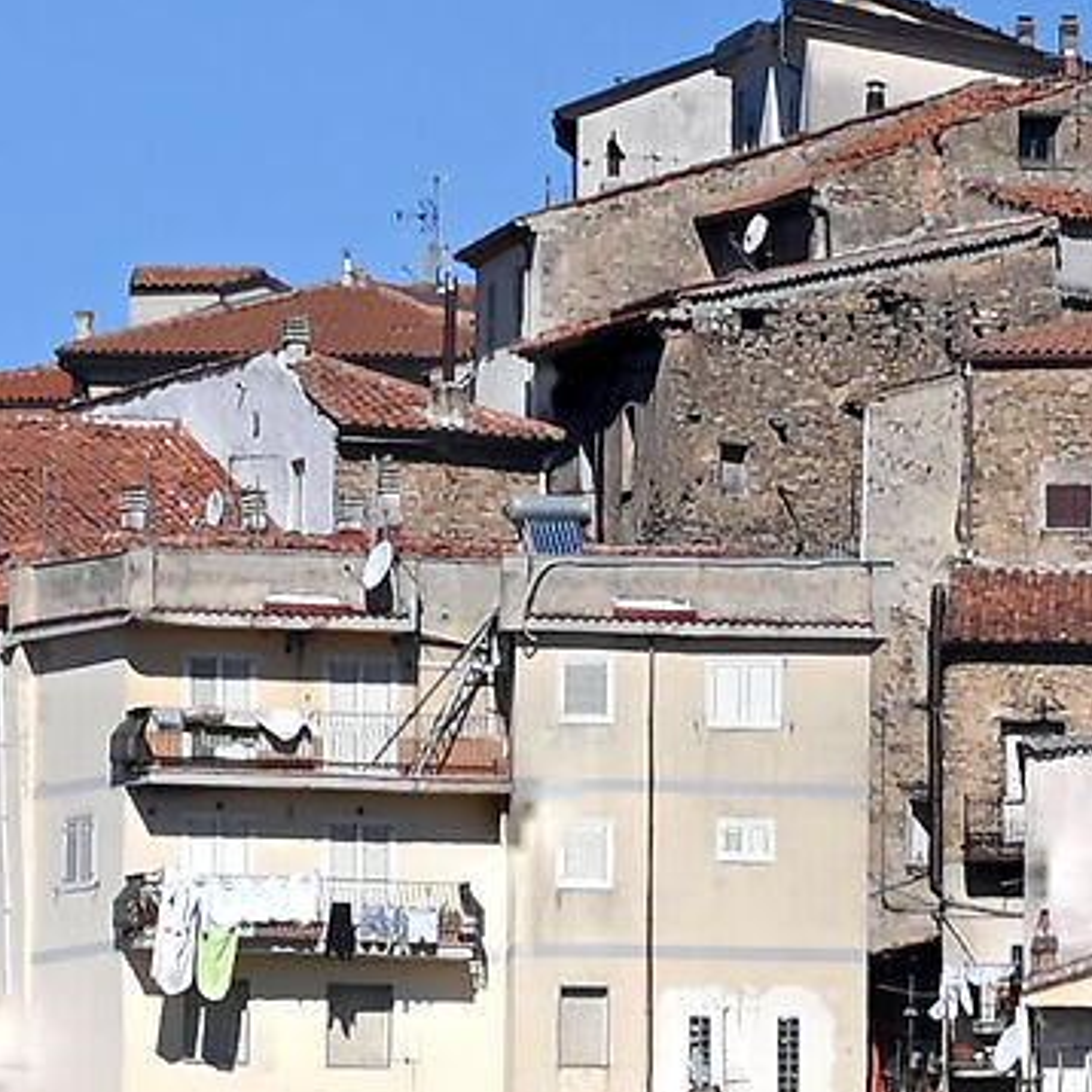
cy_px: 1434
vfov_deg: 1.0
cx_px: 924
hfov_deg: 1.0
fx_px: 61066
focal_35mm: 1711
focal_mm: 200
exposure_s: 1/125
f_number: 10
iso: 50
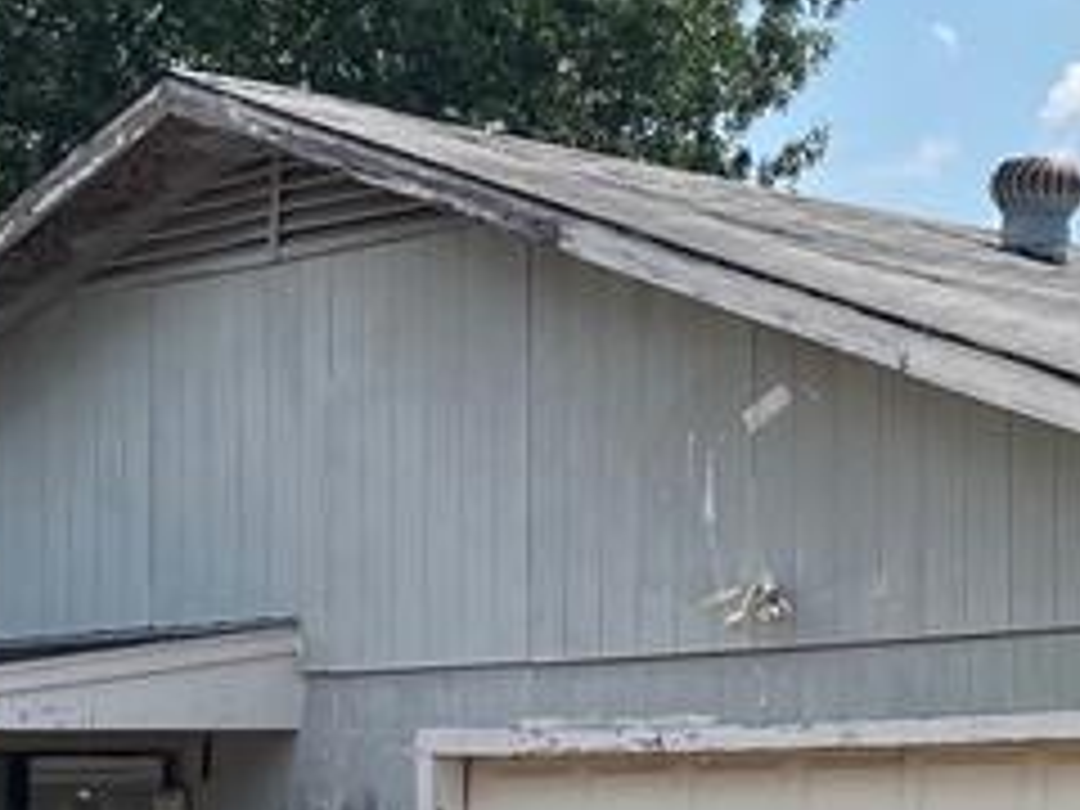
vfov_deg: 13.3
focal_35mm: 111
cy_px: 693
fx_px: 3463
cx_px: 1228
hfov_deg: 17.1
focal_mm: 5.7
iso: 50
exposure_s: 1/6579
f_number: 1.5
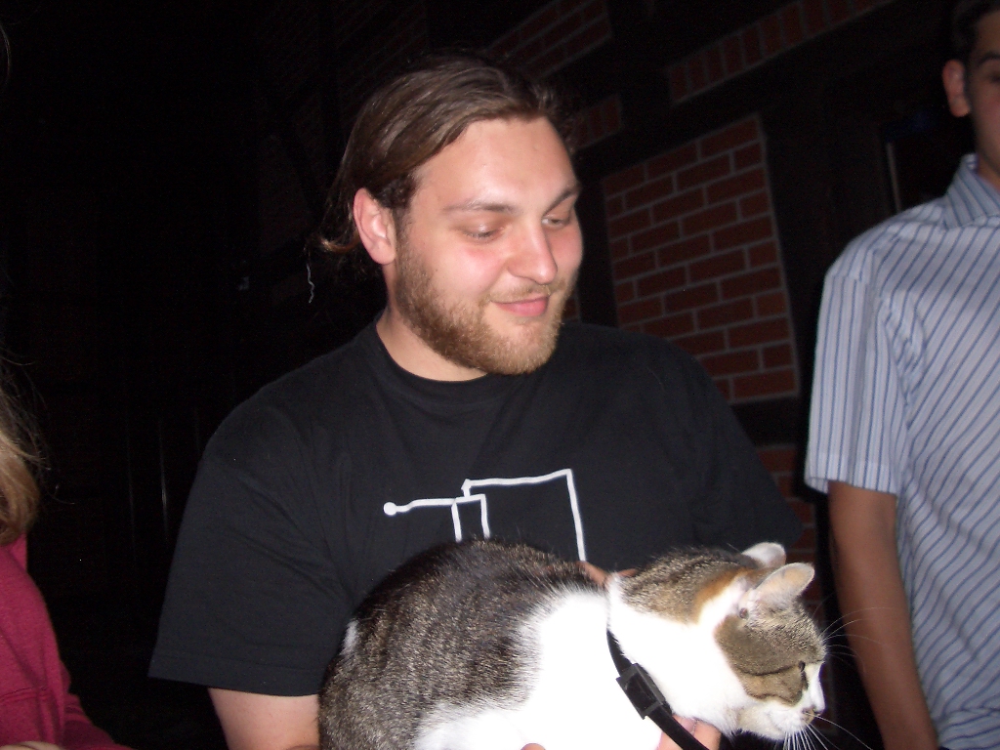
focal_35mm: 35
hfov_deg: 52.6
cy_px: 375
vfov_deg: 40.7
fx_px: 1011
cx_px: 500
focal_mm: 5.8
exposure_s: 1/40
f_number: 2.6
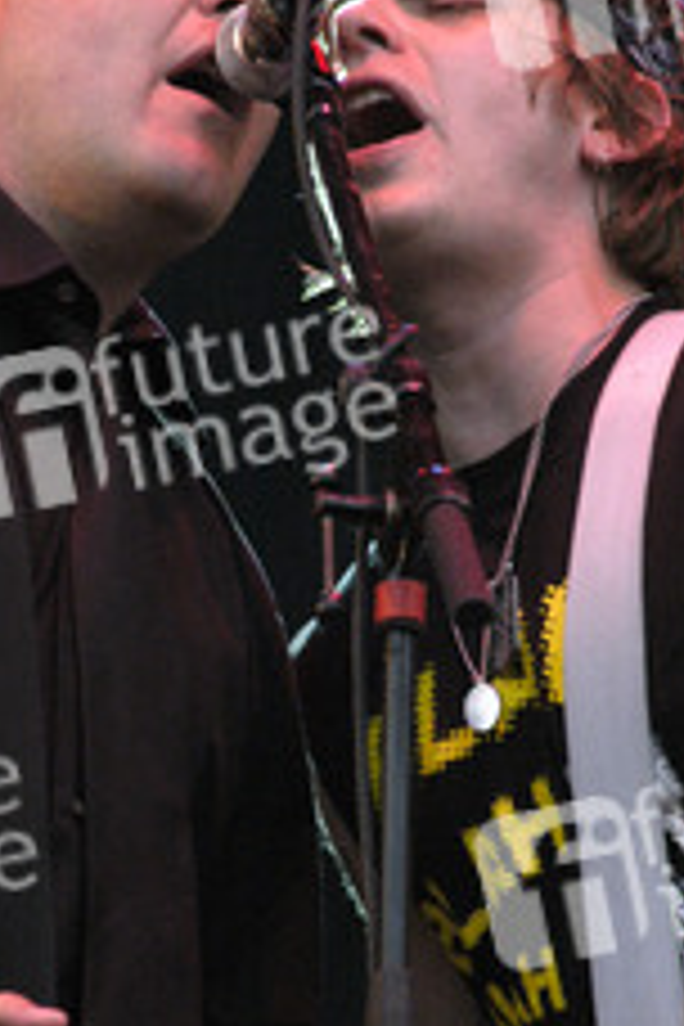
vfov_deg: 5.2
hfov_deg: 3.5
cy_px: 639
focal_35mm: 395
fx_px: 11257
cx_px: 297
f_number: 5.6
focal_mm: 150
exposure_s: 1/160
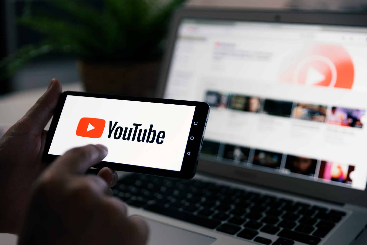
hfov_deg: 32.4
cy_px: 122
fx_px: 632
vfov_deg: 21.9
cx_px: 184
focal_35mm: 62
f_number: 2.8
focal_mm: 62
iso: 100
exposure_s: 1/100
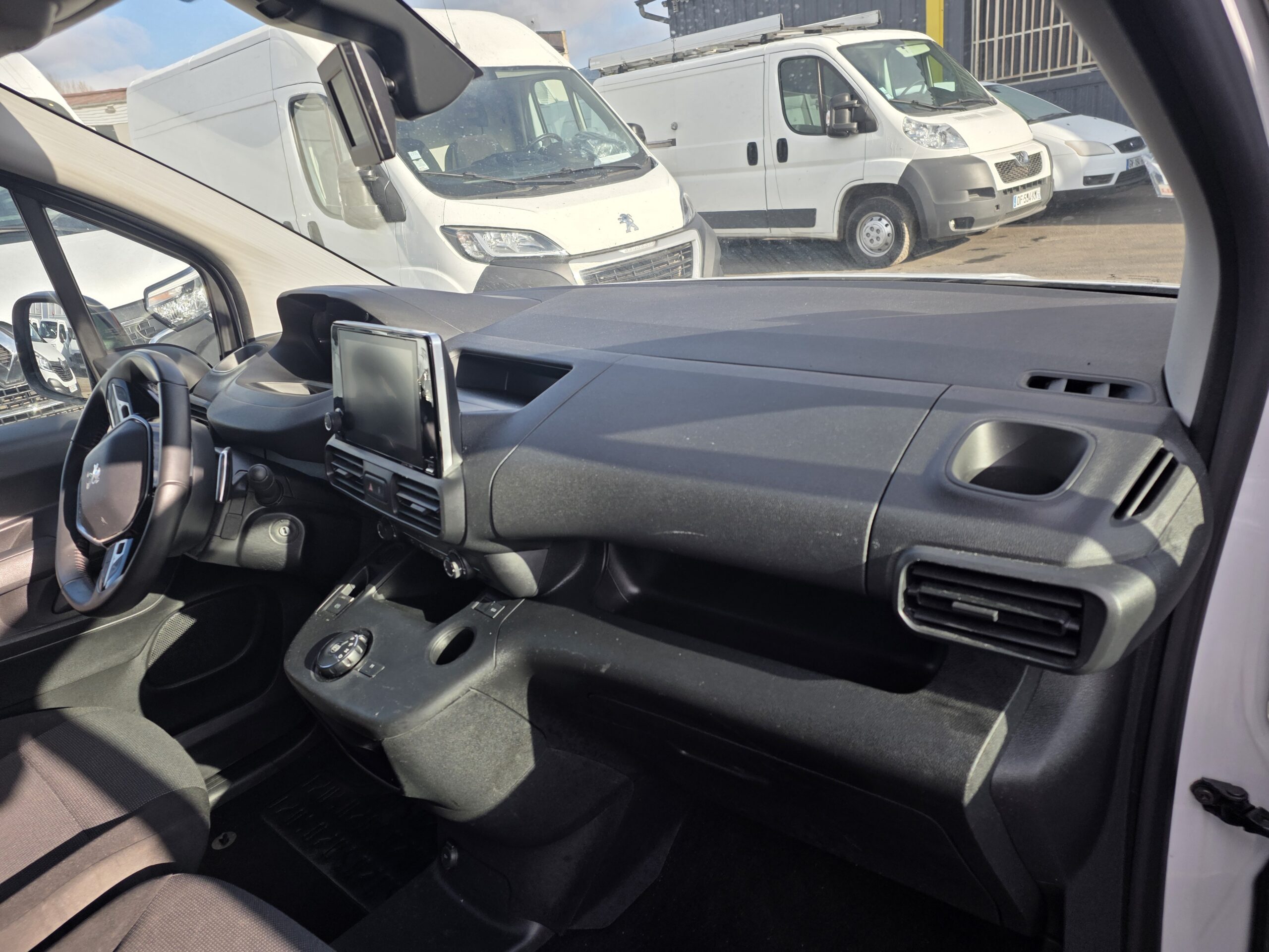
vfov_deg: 58.9
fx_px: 843
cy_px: 476
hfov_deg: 73.9
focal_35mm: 23
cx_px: 634
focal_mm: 6.25
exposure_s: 1/1936
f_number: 1.7
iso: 80
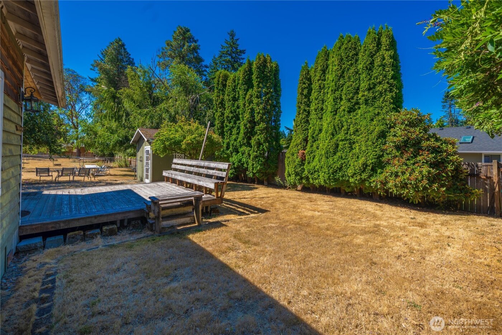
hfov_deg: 100.4
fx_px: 209
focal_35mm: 15
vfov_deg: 77.4
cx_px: 251
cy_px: 168
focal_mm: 15
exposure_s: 1/125
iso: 80
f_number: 7.1
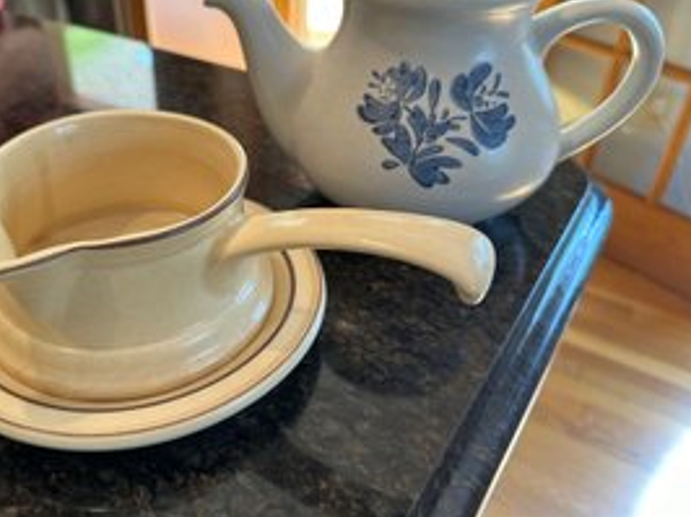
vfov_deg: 45.3
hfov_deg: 57.8
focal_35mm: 31
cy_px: 240
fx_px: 618
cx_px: 269
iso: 125
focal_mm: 6.86
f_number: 1.78
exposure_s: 1/60
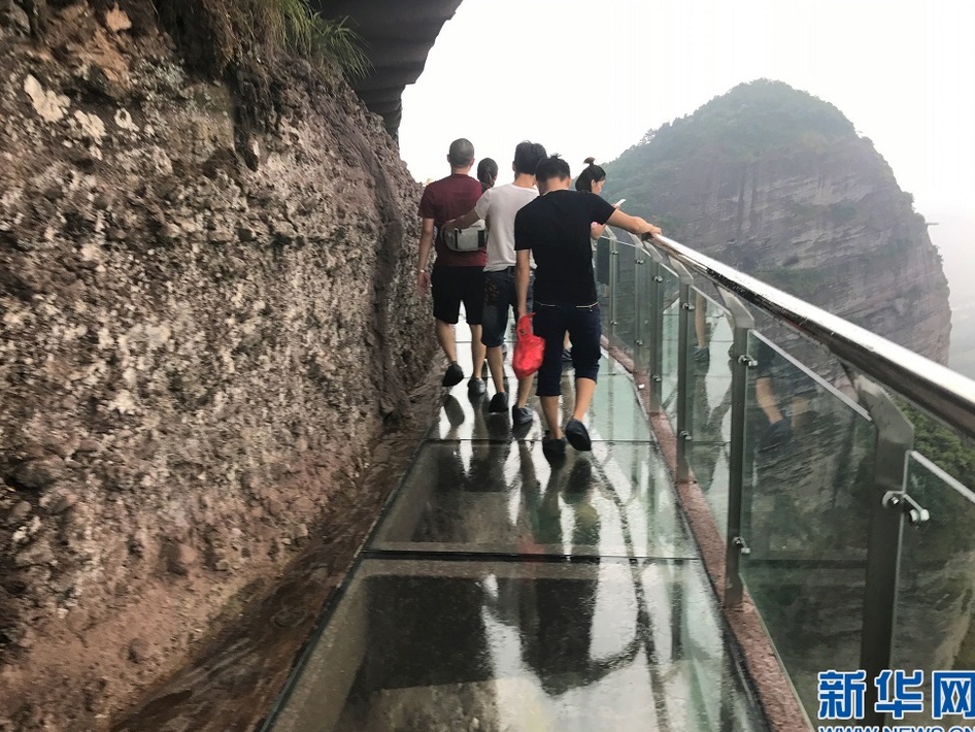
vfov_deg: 48.2
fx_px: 817
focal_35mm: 29
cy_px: 375
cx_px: 484
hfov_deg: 61.6
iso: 20
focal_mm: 3.99
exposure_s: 1/101
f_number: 1.8
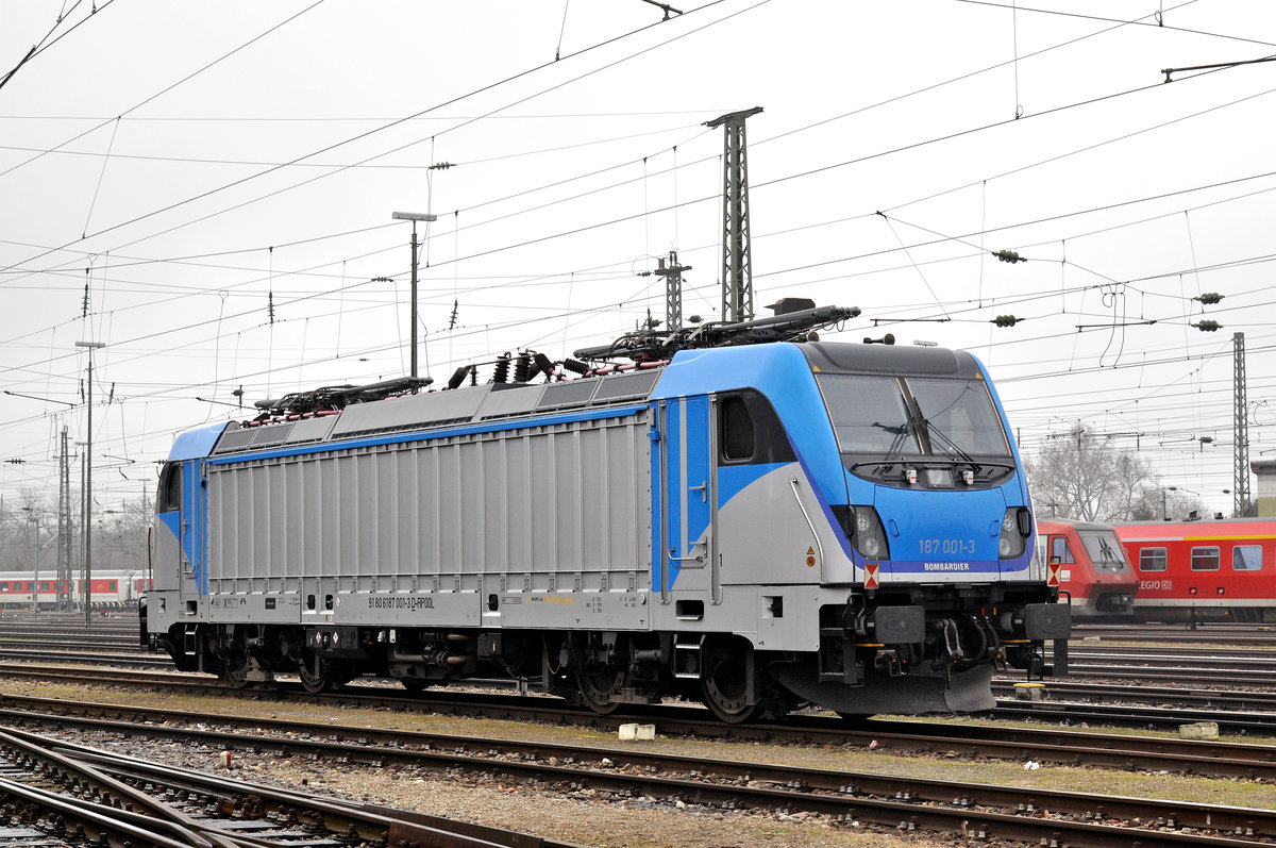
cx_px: 638
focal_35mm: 72
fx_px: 2549
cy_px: 424
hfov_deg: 28.1
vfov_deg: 18.9
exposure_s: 1/160
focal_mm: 48
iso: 500
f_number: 6.3
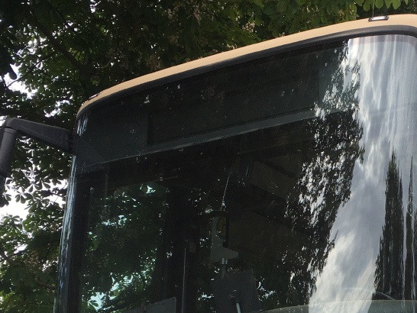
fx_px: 832
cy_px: 299
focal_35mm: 69
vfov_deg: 20.8
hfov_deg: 27.5
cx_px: 347
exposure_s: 1/496
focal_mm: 4.15
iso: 25
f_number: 2.2
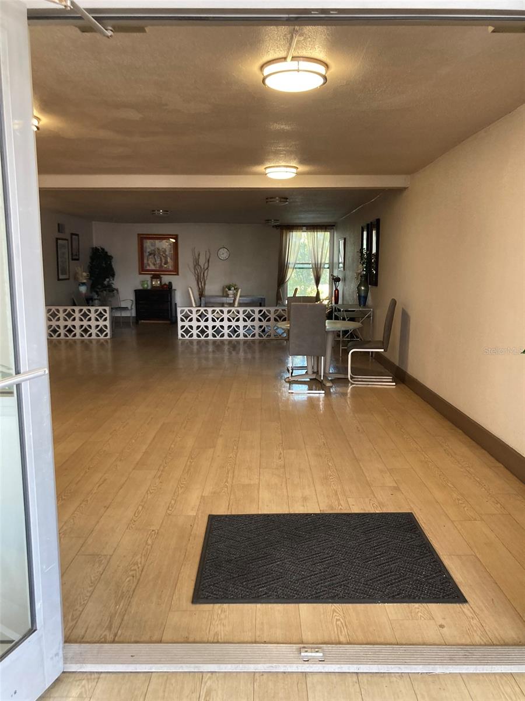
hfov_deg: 49.7
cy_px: 350
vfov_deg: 63.4
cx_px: 262
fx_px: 566
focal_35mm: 28
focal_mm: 3.99
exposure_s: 1/60
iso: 125
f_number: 1.8
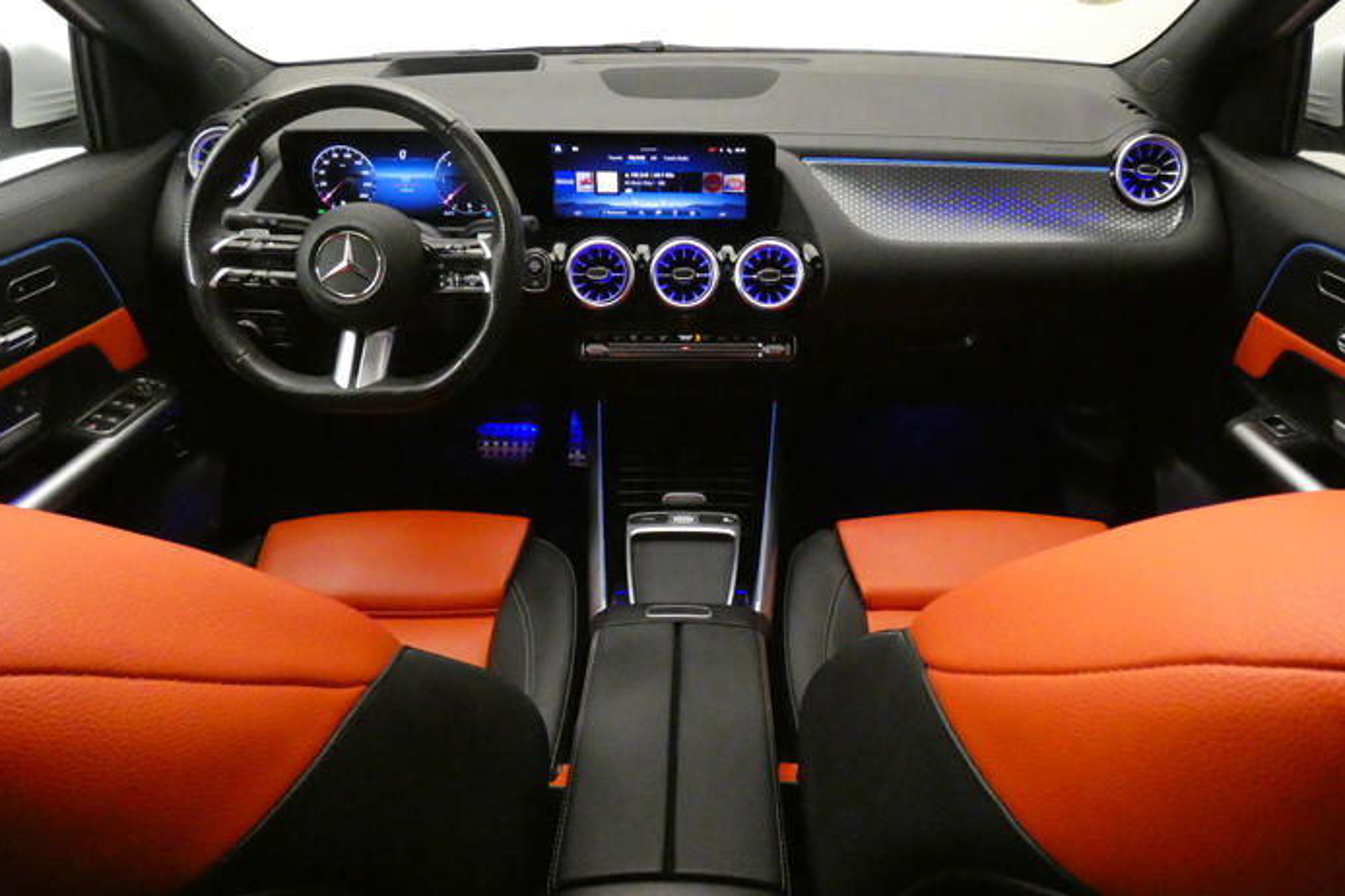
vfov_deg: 53.1
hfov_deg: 73.7
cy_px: 407
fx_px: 897
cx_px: 687
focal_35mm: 24
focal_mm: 3.6
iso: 1600
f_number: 2.8
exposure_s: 1/30
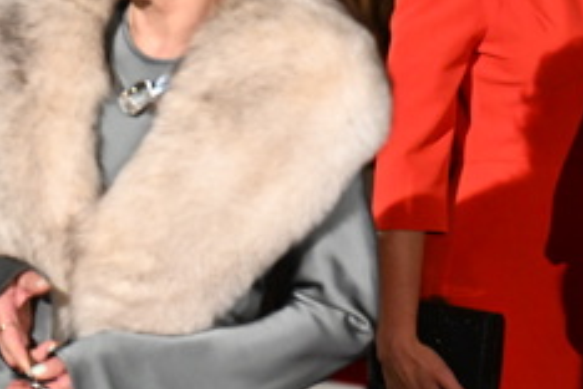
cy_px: -10
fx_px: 9538
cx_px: 815
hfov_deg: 3.5
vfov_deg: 2.3
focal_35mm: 589
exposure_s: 1/320
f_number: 4
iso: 8000
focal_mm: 200
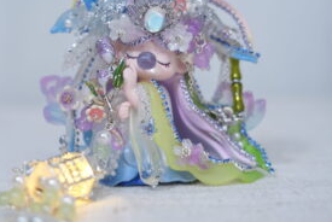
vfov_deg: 17.9
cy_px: 81
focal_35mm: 76
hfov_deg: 26.5
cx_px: 121
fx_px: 702
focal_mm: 48.7
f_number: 4
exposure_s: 1/200
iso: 640
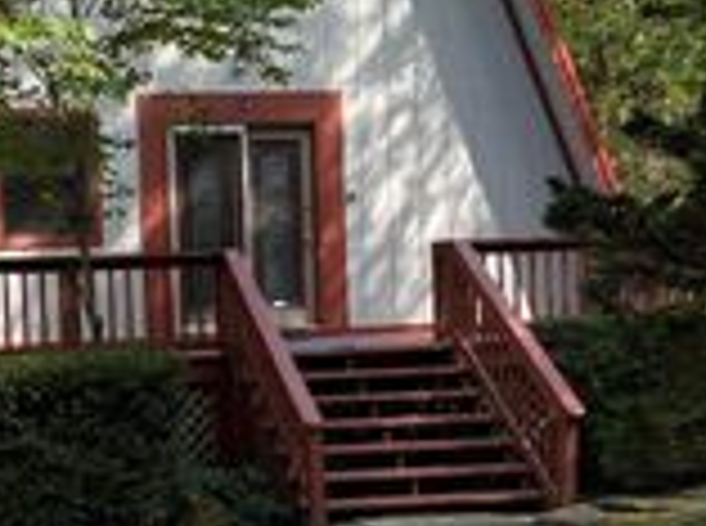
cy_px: 330
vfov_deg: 17.7
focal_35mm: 83
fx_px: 1689
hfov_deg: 23.3
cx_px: 139
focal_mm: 5.96
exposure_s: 1/122
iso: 32
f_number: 1.6
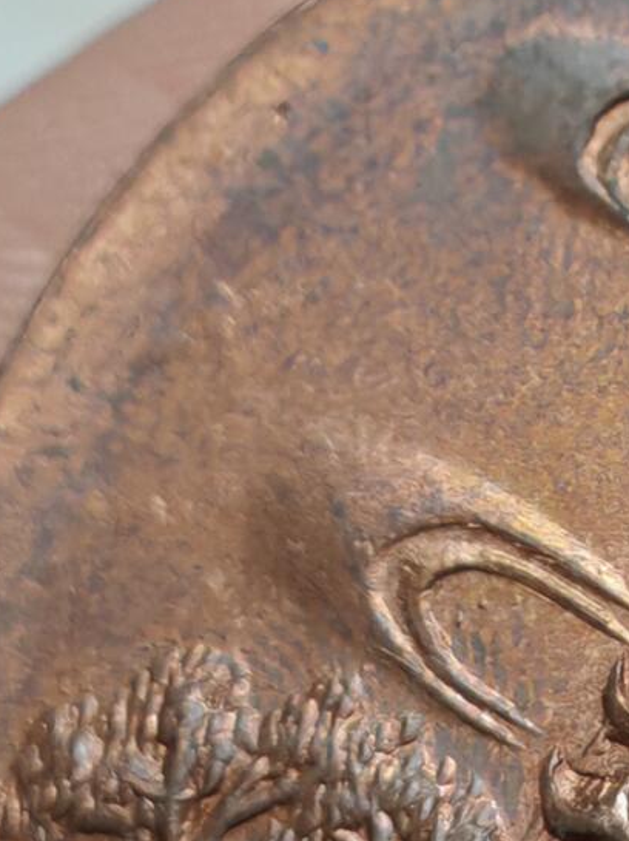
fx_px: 7616
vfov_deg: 6.3
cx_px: 923
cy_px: 776
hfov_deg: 4.7
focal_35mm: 314
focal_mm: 7.62
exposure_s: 1/100
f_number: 1.6
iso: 80
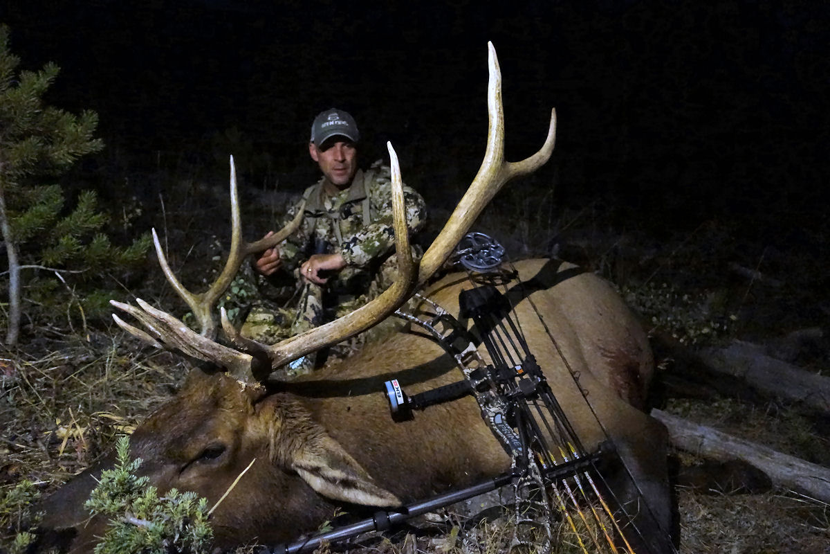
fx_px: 553
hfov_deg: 73.7
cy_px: 277
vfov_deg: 53.1
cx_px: 415
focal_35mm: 24
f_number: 1.8
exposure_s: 1/60
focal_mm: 8.8
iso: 6400
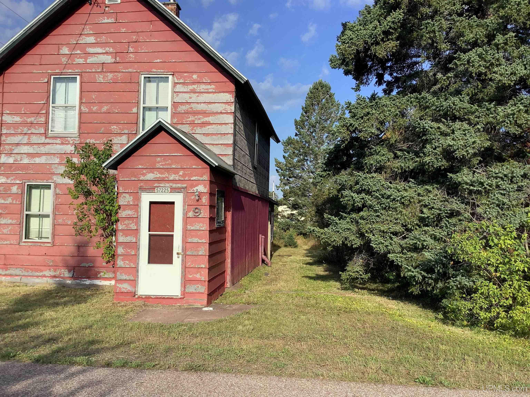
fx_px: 475
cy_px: 198
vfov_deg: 45.4
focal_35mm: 31
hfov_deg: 58.4
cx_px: 265
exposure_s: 1/1116
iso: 25
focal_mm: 3.3
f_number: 2.4
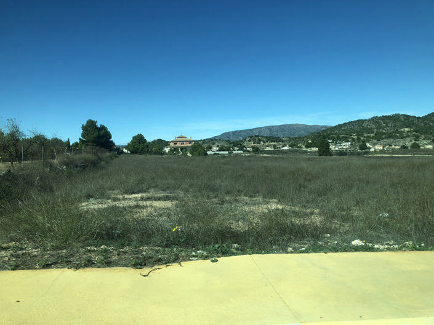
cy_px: 162
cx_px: 217
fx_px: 351
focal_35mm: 28
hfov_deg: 63.5
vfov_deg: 49.7
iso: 20
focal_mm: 3.99
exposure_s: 1/979
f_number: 1.8
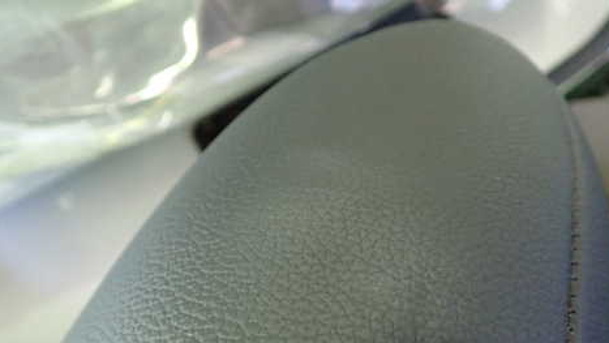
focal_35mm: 42
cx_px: 347
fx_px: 678
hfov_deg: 48.2
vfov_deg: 28.0
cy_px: 252
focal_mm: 5.4
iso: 1000
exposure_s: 1/40
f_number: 2.3
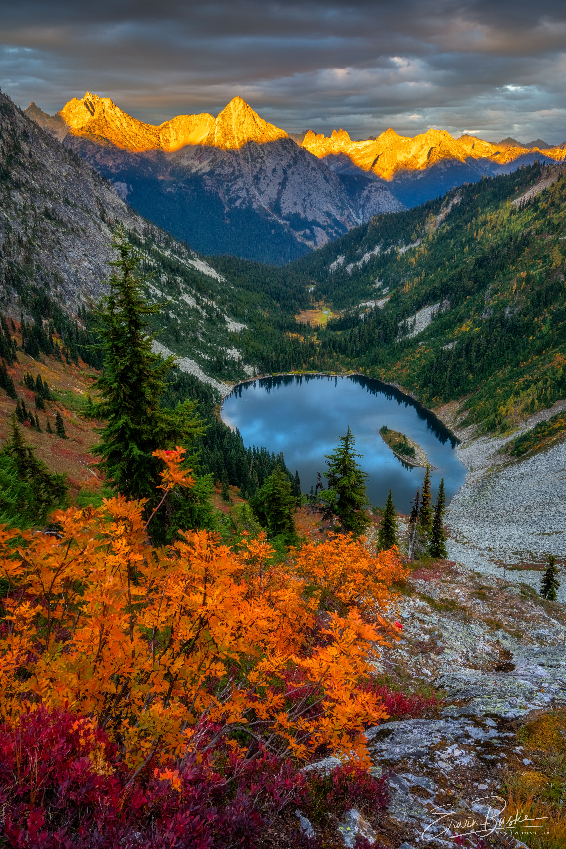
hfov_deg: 53.2
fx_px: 566
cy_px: 424
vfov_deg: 73.7
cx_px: 283
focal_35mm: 24
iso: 400
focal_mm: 24
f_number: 16
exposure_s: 1/100
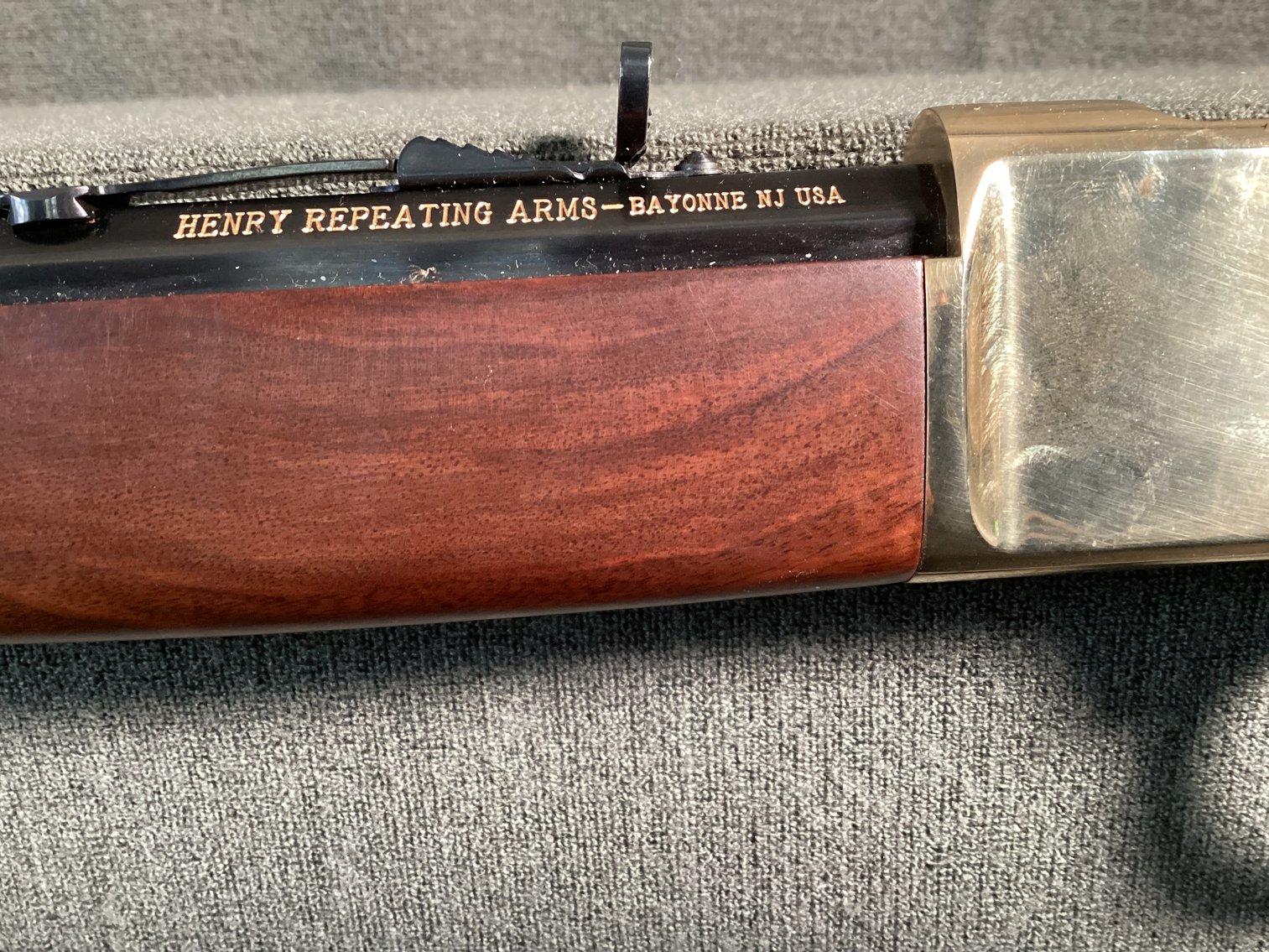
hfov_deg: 58.3
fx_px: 1137
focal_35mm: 31
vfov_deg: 45.4
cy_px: 476
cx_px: 634
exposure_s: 1/30
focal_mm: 3.3
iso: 400
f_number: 2.4
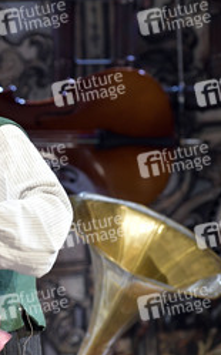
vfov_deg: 6.7
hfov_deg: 4.2
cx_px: -92
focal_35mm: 314
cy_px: 197
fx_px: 3035
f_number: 5
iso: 3200
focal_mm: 170
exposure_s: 1/250
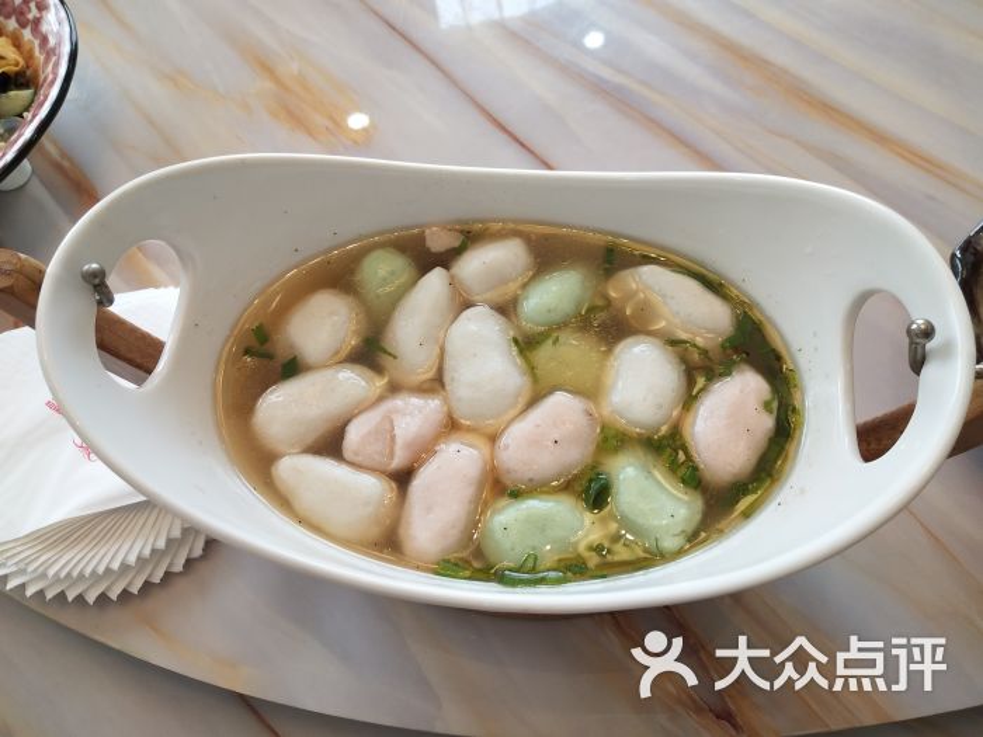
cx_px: 492
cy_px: 368
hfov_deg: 67.3
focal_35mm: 26
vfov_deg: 53.1
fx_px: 738
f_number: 2
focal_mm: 3.88
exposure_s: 1/50
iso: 80
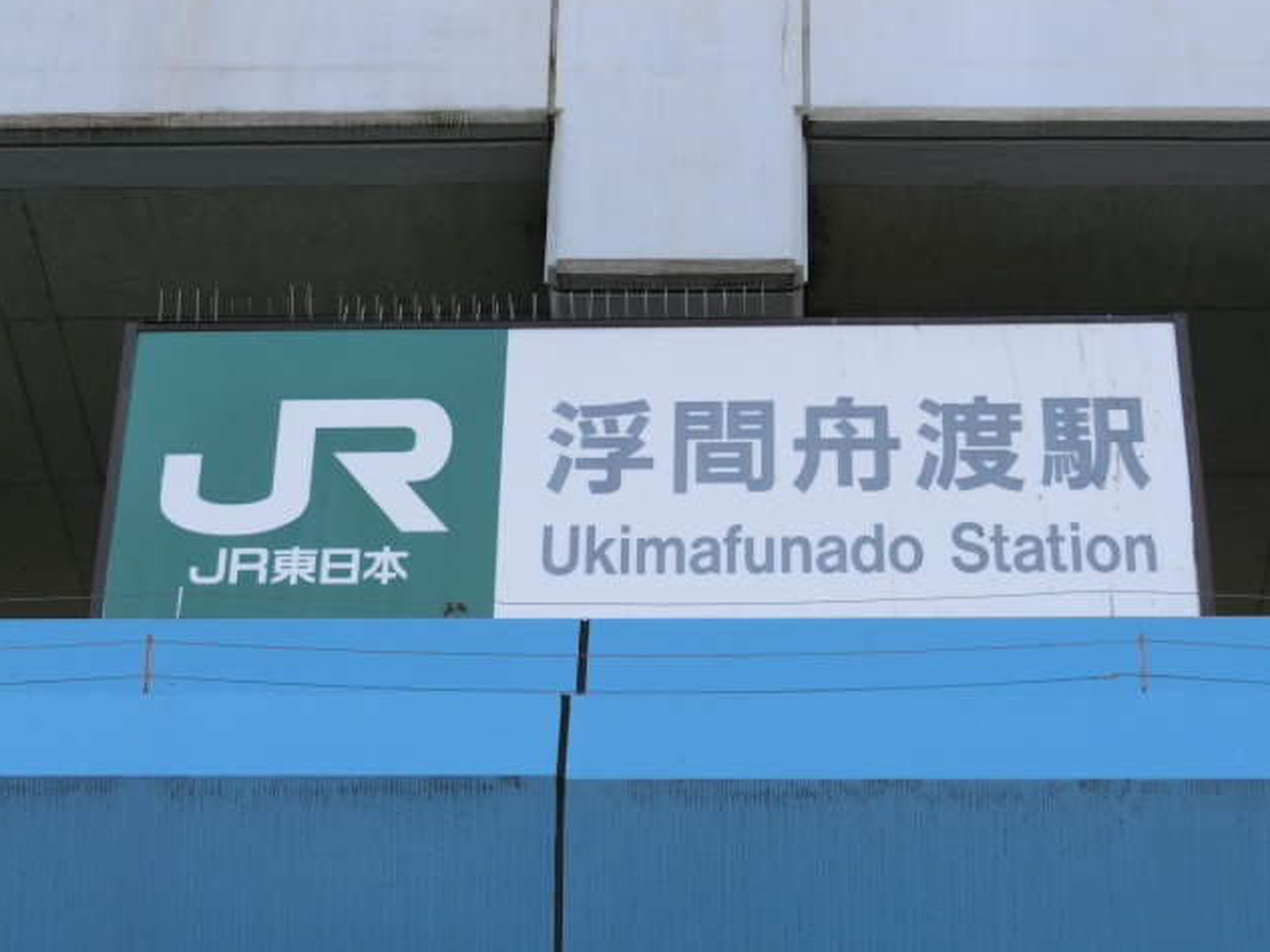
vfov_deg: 18.2
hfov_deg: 24.1
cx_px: 637
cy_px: 474
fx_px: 2972
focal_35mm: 81
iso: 80
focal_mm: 14.3
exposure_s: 1/125
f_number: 5.4
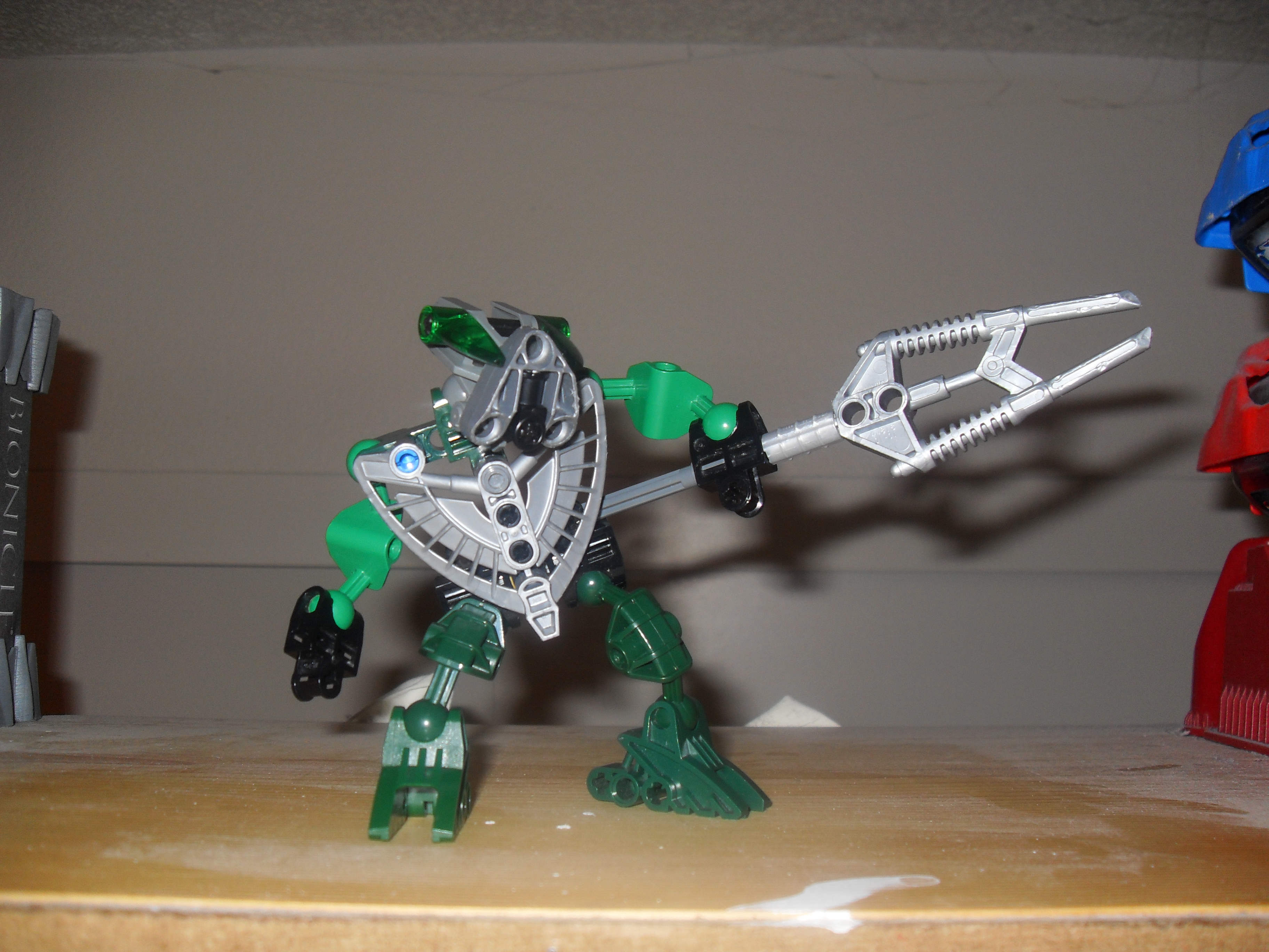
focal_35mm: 34
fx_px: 1246
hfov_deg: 54.0
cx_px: 634
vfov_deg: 41.8
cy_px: 476
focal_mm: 6.3
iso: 100
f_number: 2.8
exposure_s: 1/45
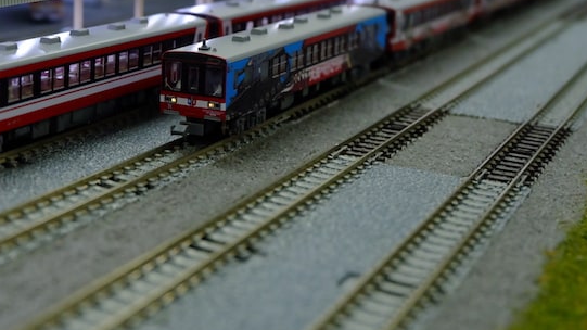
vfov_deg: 19.3
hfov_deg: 33.3
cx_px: 156
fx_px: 965
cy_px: 93
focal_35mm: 62
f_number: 5.6
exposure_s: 1/170
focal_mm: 26.9
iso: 2500
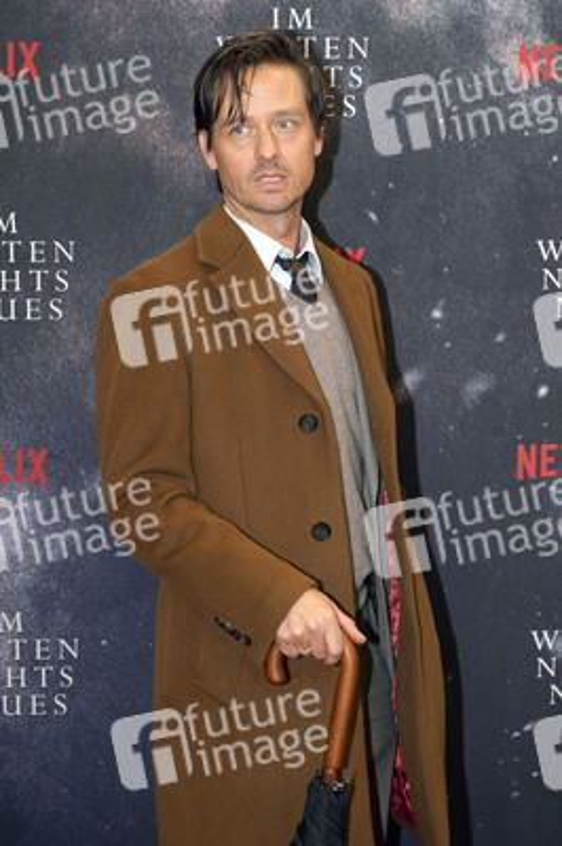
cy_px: 423
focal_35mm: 61
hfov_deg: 22.2
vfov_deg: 32.9
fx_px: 1431
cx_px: 281
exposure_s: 1/160
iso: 640
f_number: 5.6
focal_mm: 61
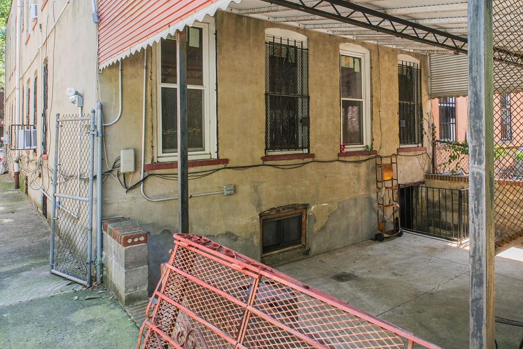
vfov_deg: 48.7
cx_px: 351
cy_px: 115
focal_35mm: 26
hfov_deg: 67.4
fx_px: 378
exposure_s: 1/60
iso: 250
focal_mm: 10
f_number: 10
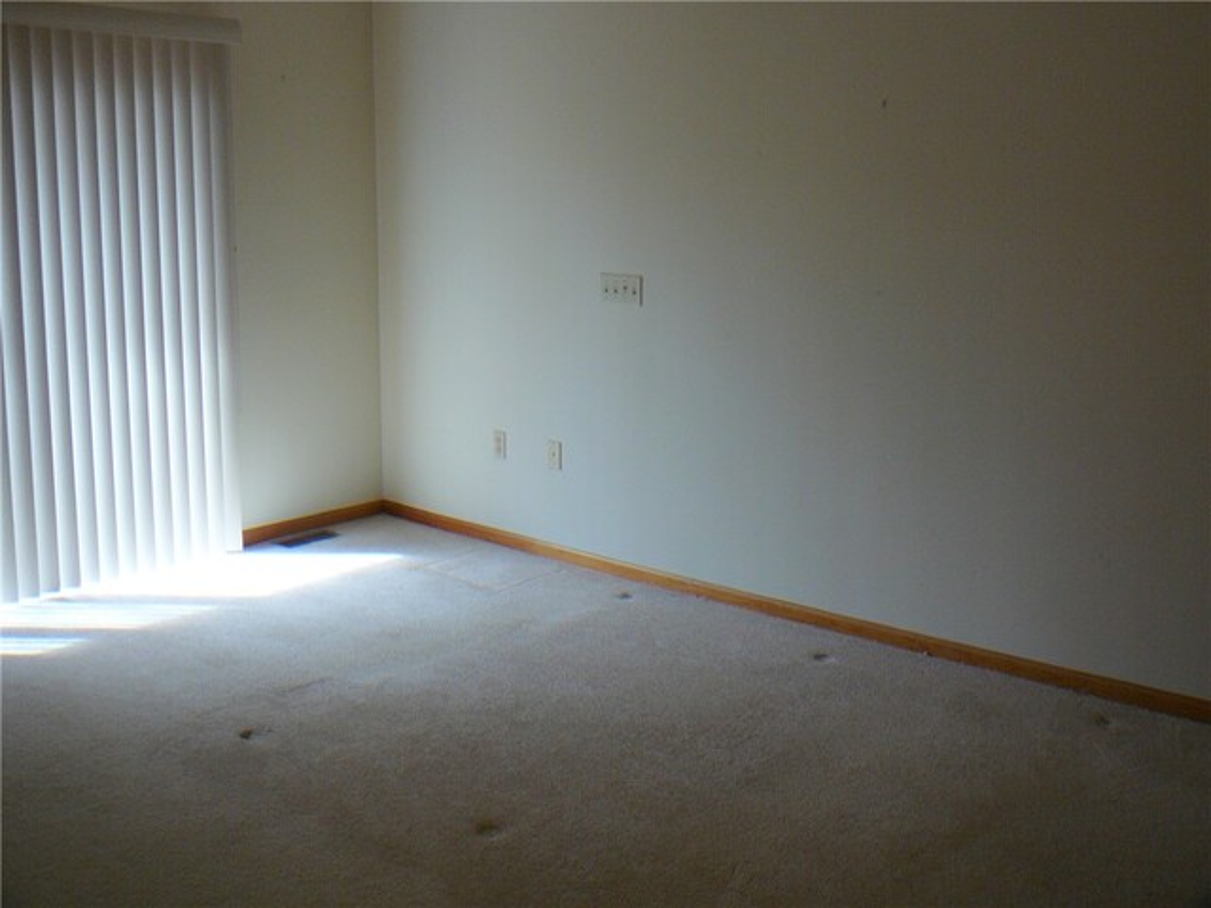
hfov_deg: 52.6
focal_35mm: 35
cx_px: 606
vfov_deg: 40.7
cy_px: 454
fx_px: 1224
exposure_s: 1/60
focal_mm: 5.2
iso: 80
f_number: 2.8
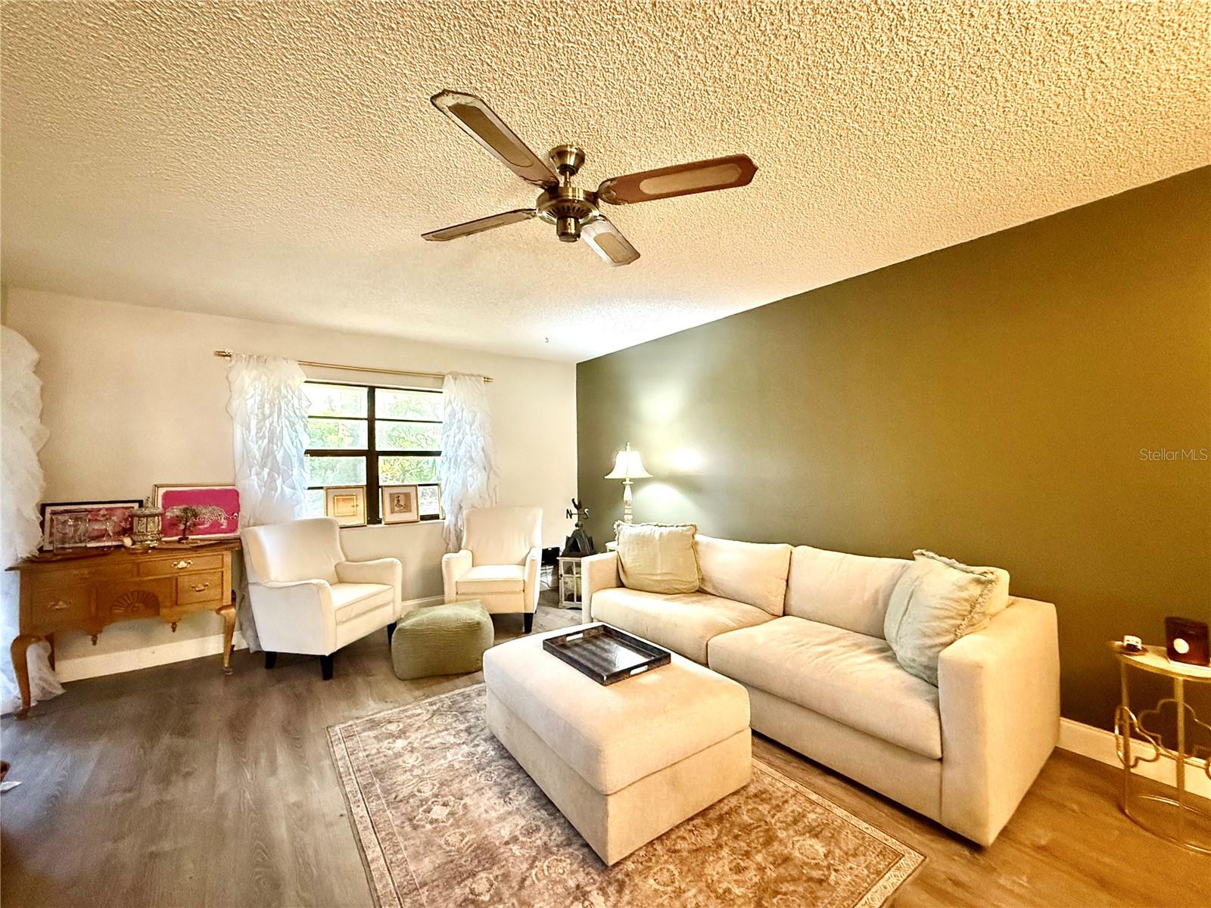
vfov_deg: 85.7
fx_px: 490
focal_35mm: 14
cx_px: 606
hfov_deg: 102.1
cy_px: 454
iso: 800
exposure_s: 1/60
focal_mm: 2.22
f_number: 2.2
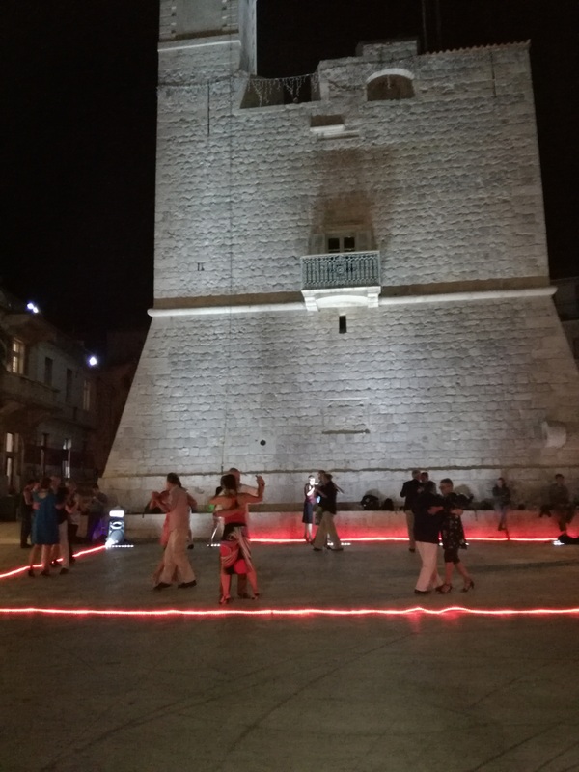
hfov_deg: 51.4
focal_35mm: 27
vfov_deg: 65.3
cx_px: 290
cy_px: 386
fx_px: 602
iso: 1250
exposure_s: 1/13.3
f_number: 2
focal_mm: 3.79
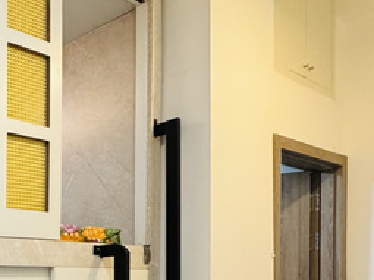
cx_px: -125
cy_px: 289
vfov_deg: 30.2
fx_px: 475
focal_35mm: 44
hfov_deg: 31.7
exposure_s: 1/100
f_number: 2.2
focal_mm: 2.22
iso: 320
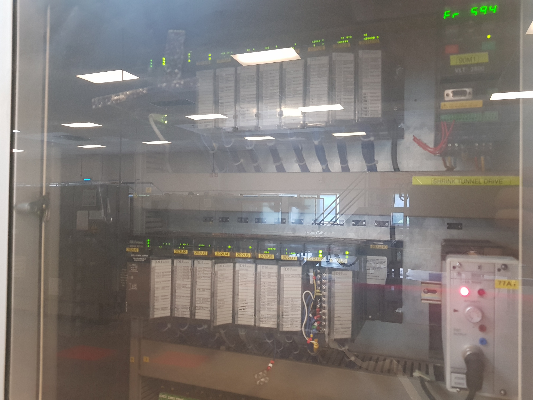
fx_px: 400
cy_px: 200
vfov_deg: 53.1
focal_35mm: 26
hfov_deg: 67.3
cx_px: 266
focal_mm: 4.3
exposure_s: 1/13
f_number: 1.7
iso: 250
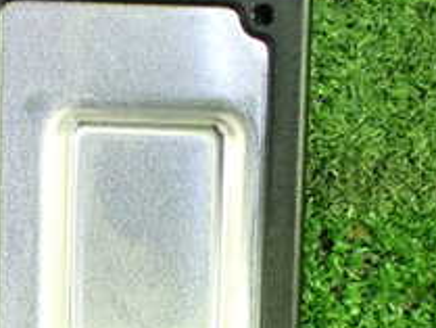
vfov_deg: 17.1
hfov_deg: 22.7
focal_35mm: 86
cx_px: 152
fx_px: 1084
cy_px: 255
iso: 800
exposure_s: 1/30
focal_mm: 5.4
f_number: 2.3
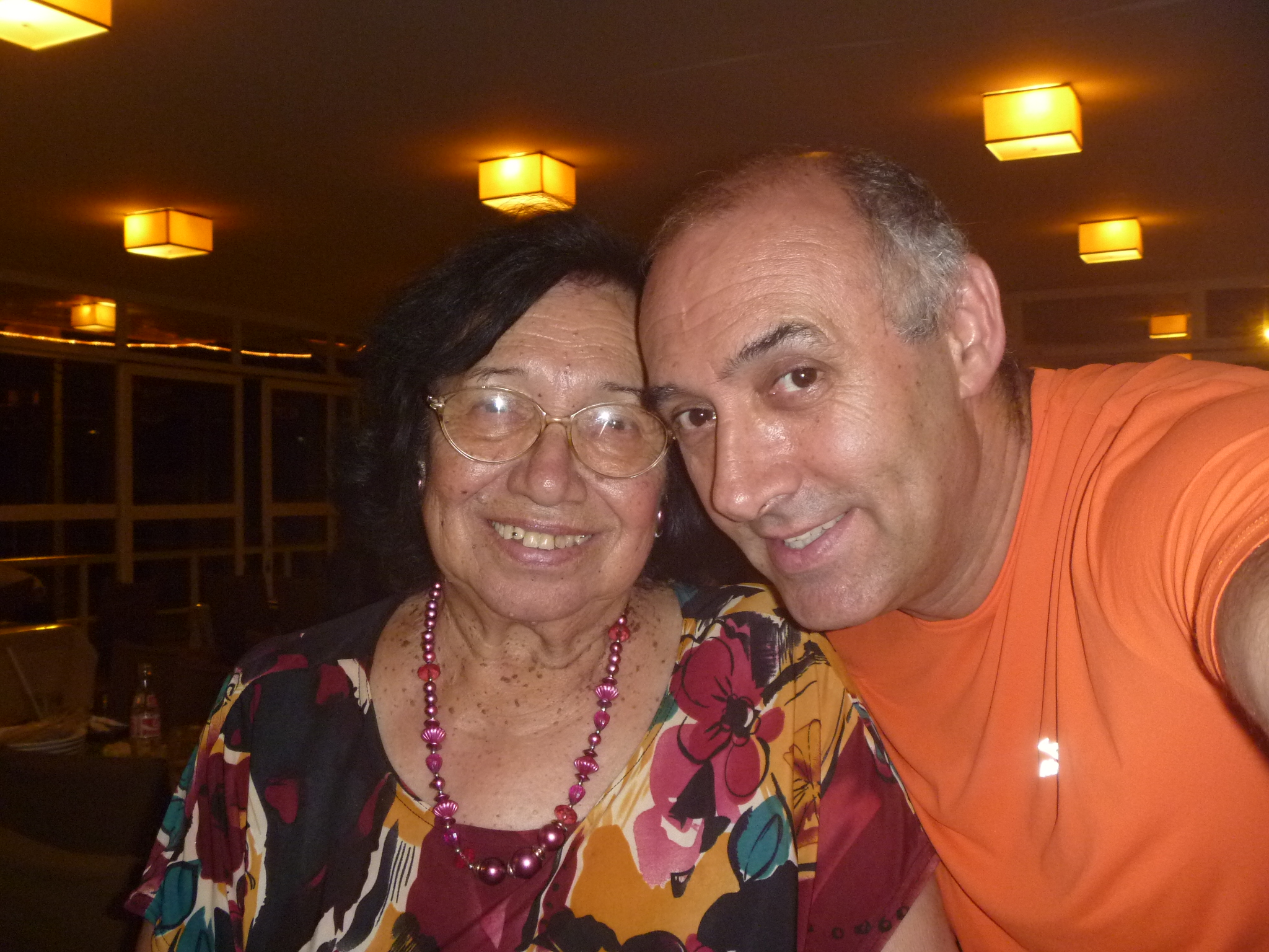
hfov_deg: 52.6
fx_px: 1283
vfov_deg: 40.7
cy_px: 476
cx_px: 634
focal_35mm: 35
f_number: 3.5
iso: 320
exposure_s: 1/30
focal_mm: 6.3
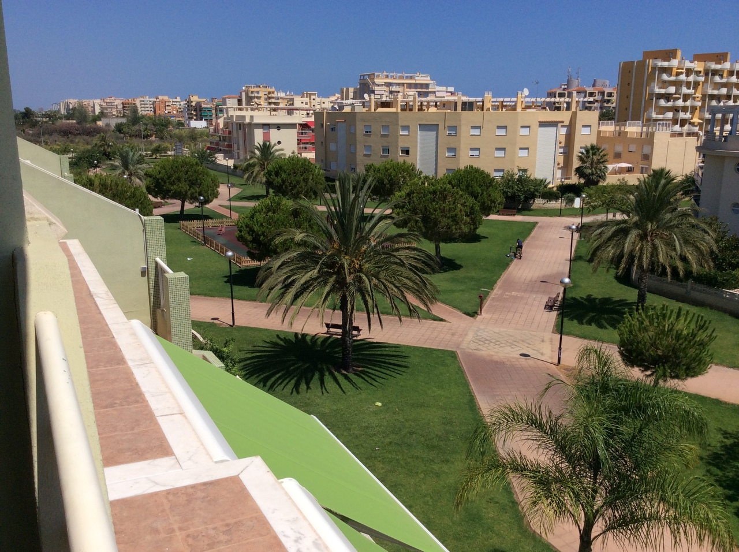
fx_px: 703
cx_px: 370
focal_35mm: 33
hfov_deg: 55.4
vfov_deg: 42.8
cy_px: 276
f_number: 2.4
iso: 32
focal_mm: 3.3
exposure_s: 1/3012
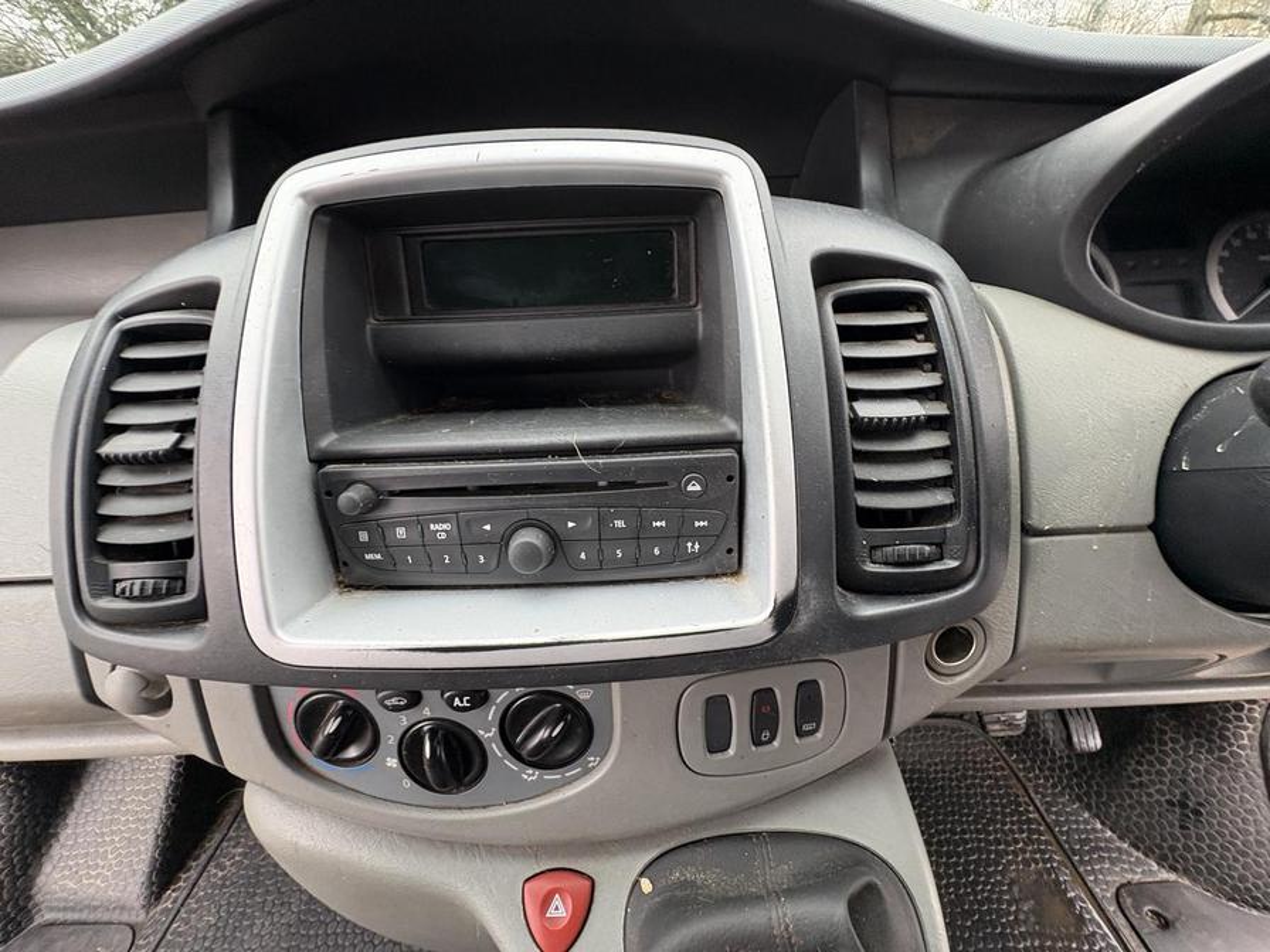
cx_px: 635
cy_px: 476
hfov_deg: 102.1
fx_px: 514
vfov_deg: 85.7
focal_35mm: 14
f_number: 2.2
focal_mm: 2.22
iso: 250
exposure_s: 1/60
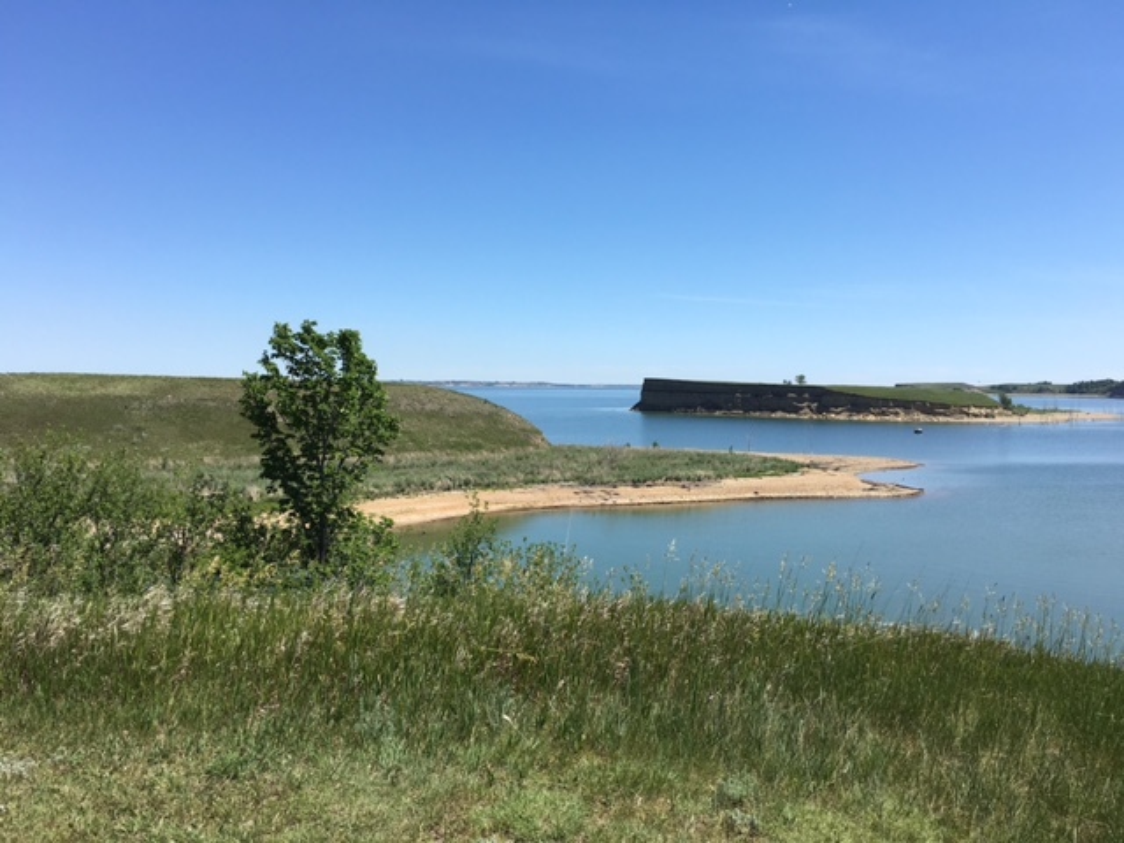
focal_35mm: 29
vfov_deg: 48.2
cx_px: 562
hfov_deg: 61.7
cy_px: 422
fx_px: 942
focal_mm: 4.15
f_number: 2.2
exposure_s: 1/1709
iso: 25
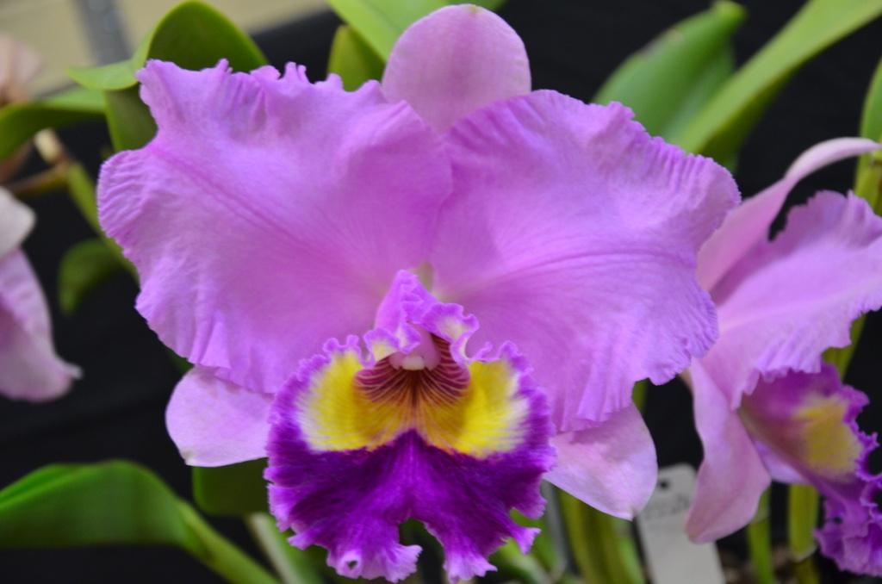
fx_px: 2420
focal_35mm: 99
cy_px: 292
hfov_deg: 20.7
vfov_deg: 13.8
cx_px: 441
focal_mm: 66
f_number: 5.3
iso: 1600
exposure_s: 1/13
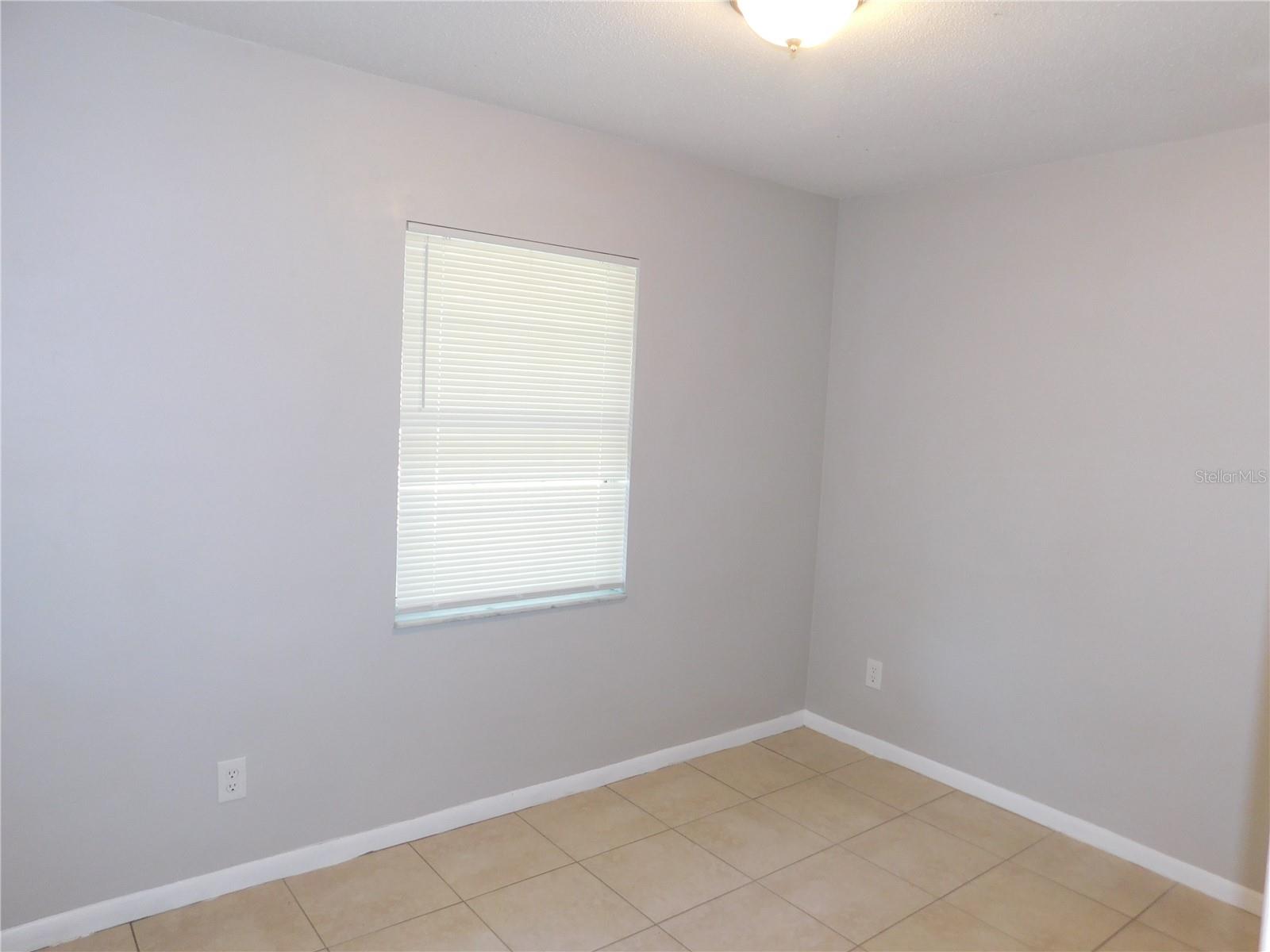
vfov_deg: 56.8
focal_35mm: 24
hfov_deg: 71.6
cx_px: 635
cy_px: 476
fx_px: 881
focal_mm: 4.1
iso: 200
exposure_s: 1/30
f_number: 3
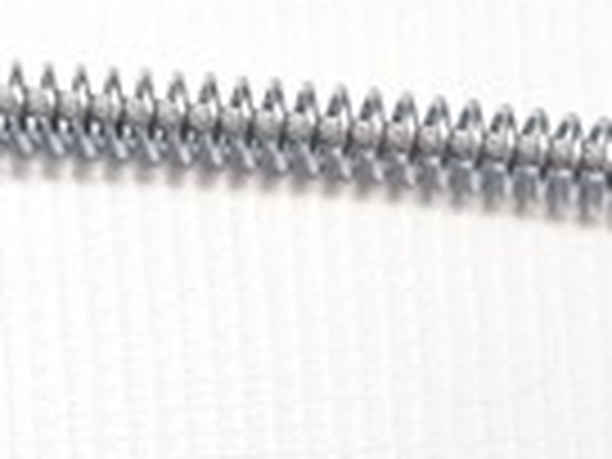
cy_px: 765
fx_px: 2104
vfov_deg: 11.7
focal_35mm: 119
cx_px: 238
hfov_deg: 16.5
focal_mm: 3.6
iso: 160
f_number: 1.9
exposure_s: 1/33
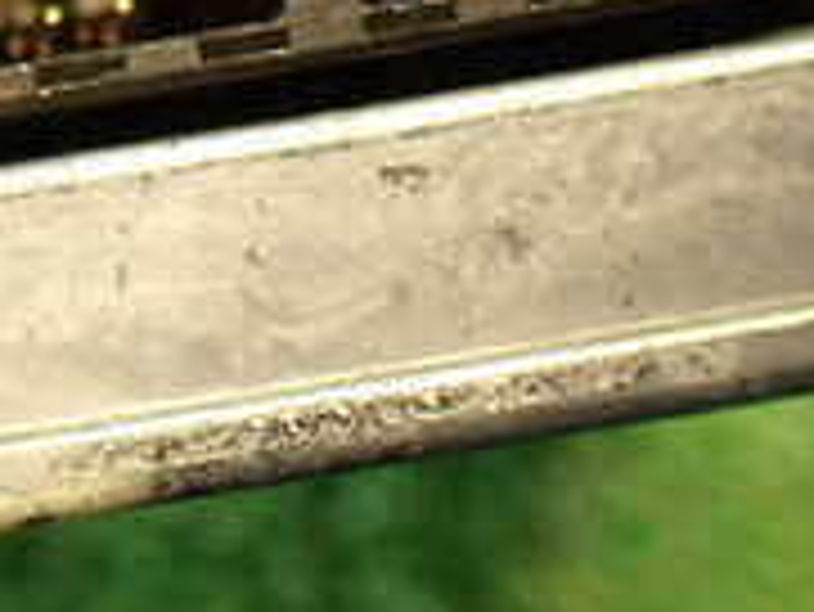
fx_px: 2494
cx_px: -315
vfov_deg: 13.6
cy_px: -122
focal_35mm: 106
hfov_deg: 17.2
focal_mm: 5.79
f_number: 2.4
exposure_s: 1/30
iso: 500
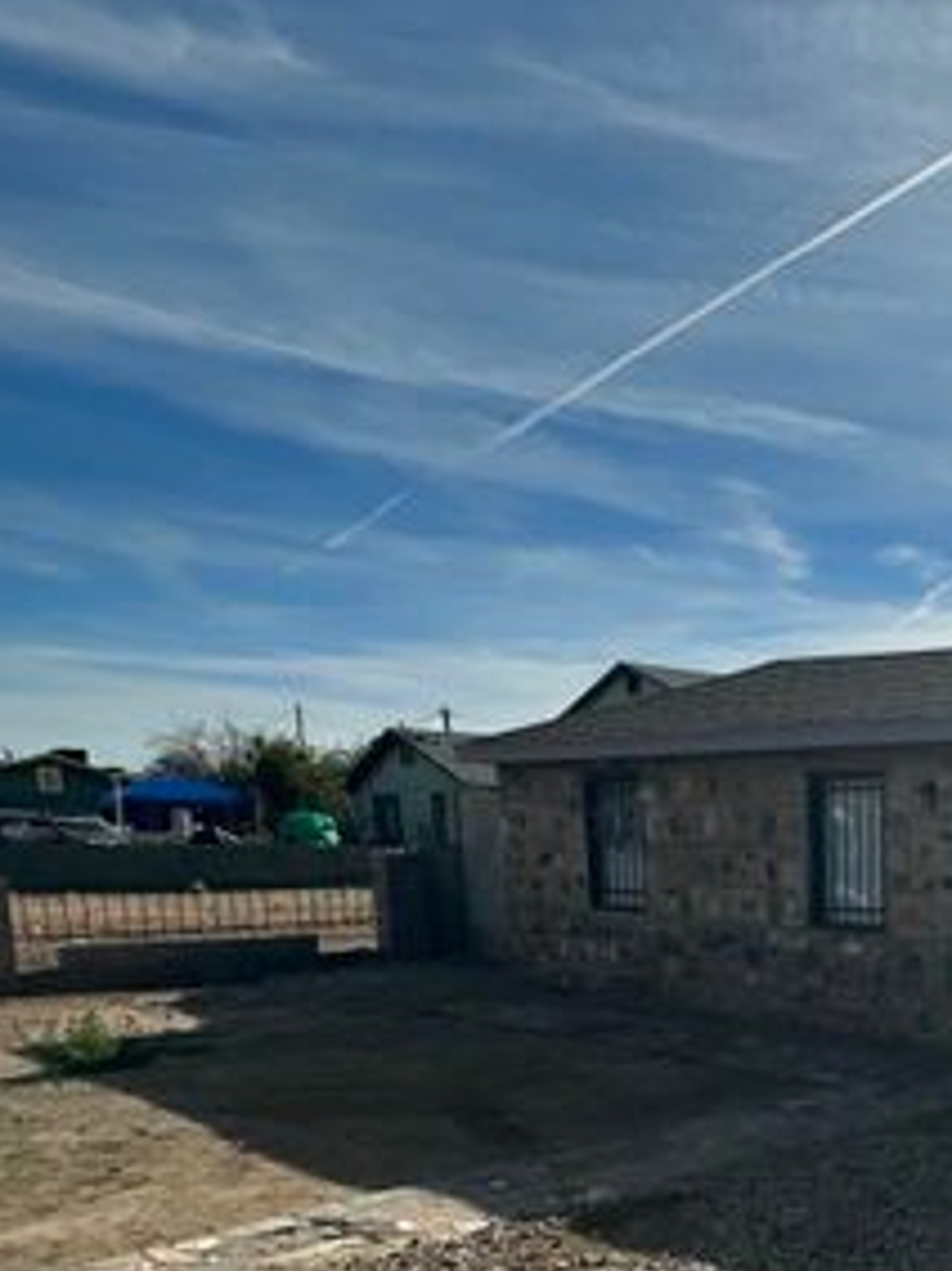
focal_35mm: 33
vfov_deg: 51.8
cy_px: 1022
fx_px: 1211
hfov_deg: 35.1
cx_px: 1109
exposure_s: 1/3300
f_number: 2.2
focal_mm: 2.22
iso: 50
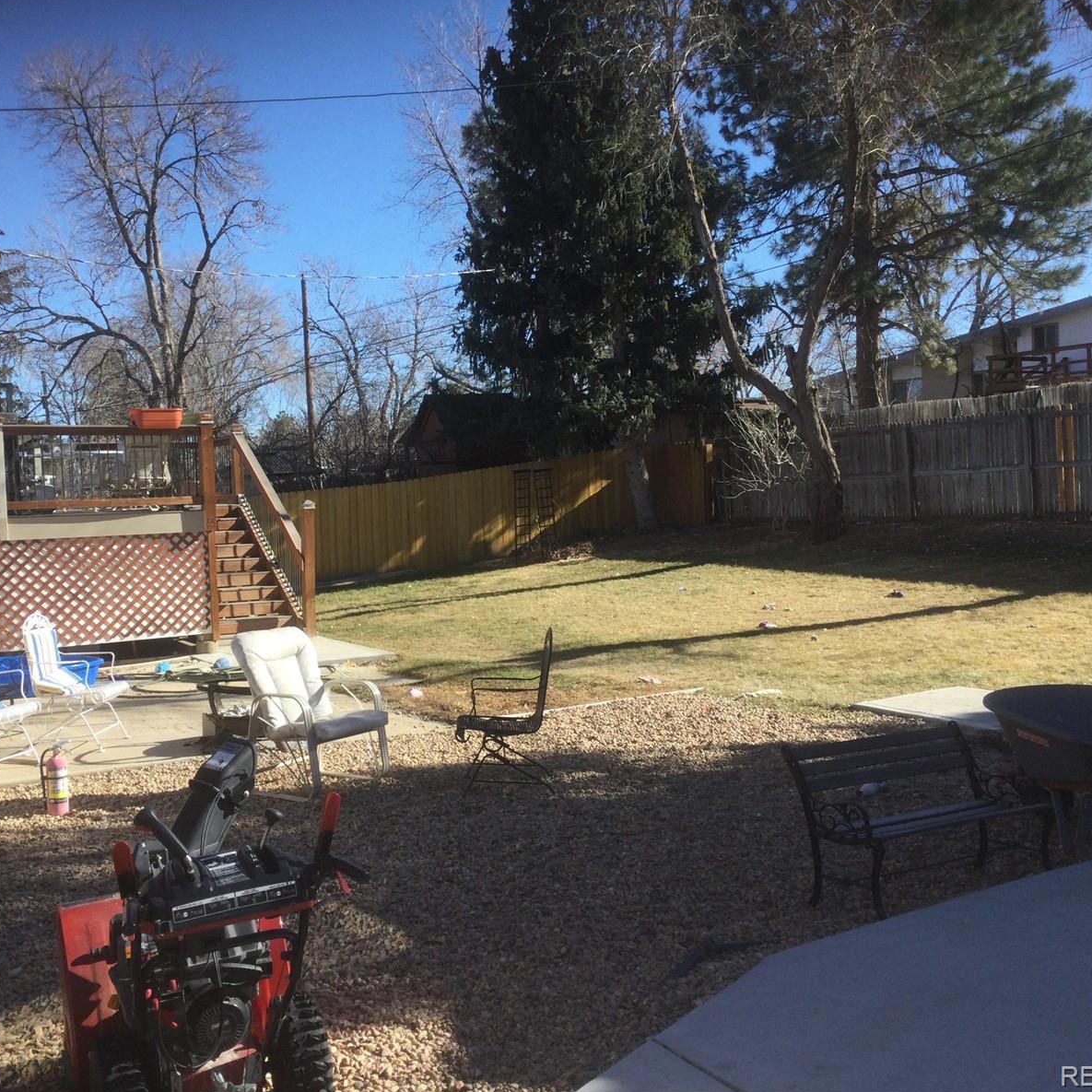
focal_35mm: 37
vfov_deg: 44.9
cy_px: 543
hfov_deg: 44.8
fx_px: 1321
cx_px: 473
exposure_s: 1/679
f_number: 2.4
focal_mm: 3.3
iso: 25
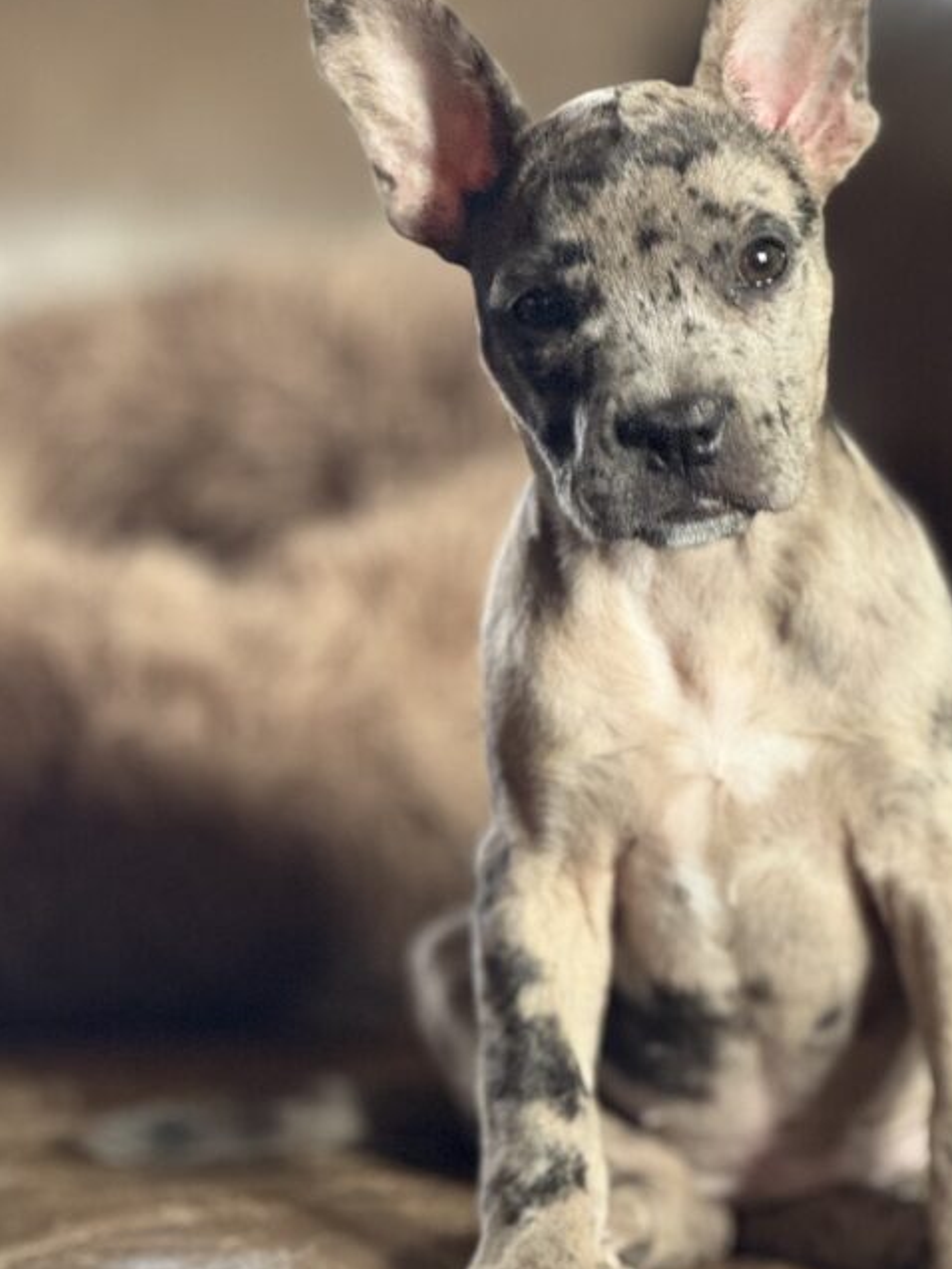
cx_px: 661
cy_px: 655
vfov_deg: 10.2
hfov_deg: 7.7
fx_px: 7075
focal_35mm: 193
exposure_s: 1/50
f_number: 2.8
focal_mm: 15.66
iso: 500
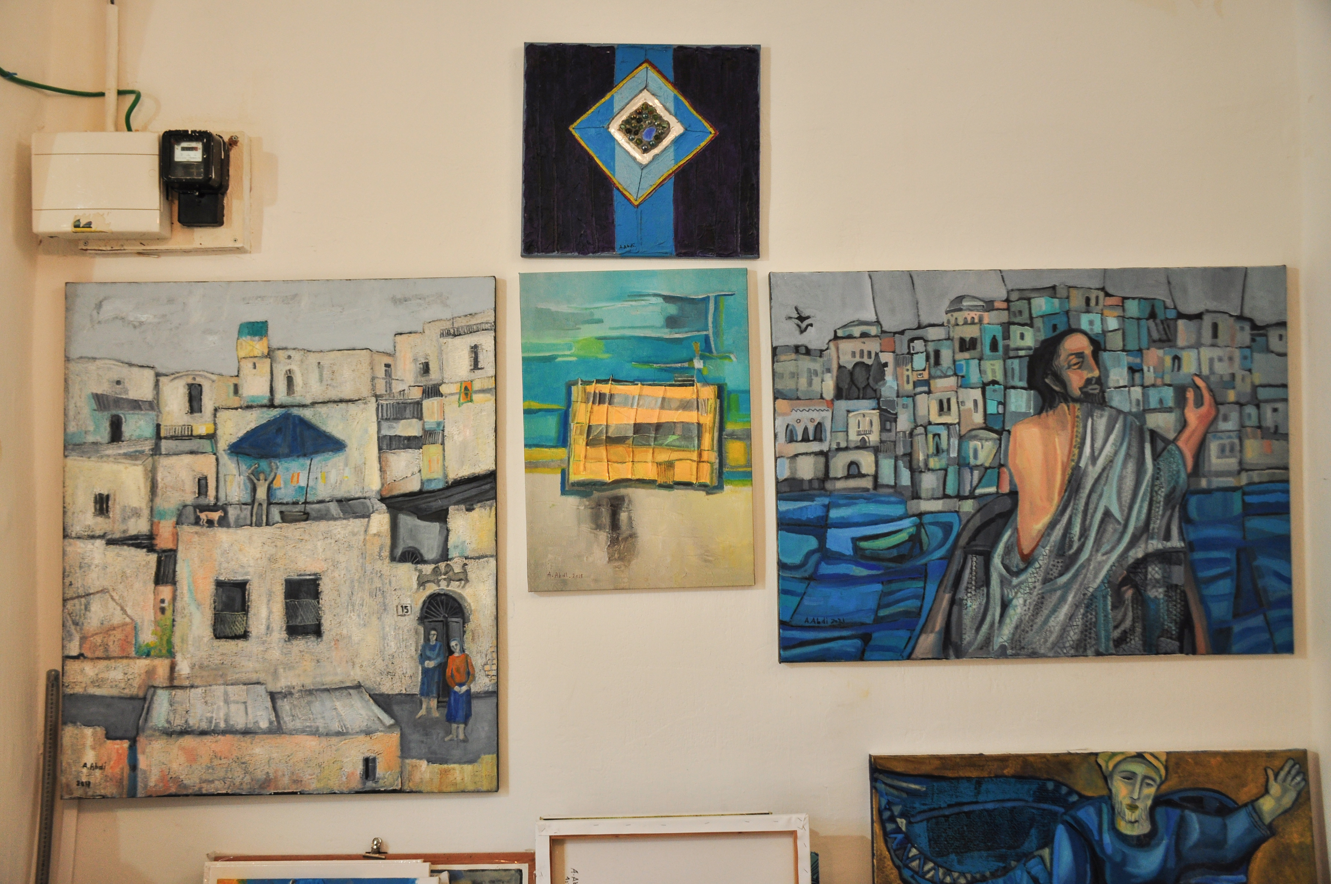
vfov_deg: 38.3
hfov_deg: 55.2
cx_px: 666
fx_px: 1274
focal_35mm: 34
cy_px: 442
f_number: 3.8
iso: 360
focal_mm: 23
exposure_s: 1/100
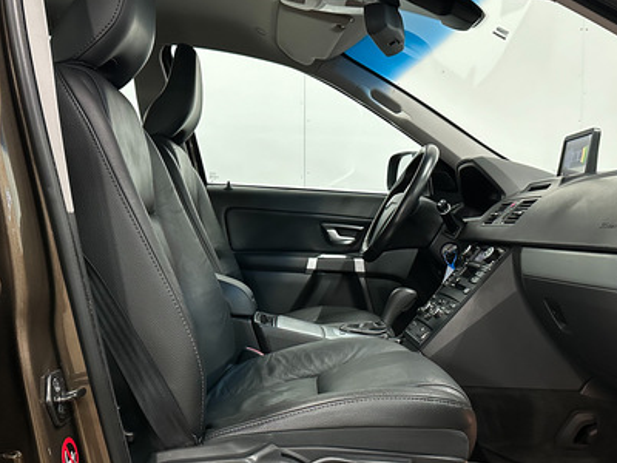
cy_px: 284
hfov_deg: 47.8
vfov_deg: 36.6
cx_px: 278
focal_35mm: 39
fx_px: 695
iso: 1000
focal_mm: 6.86
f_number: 1.8
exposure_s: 1/45
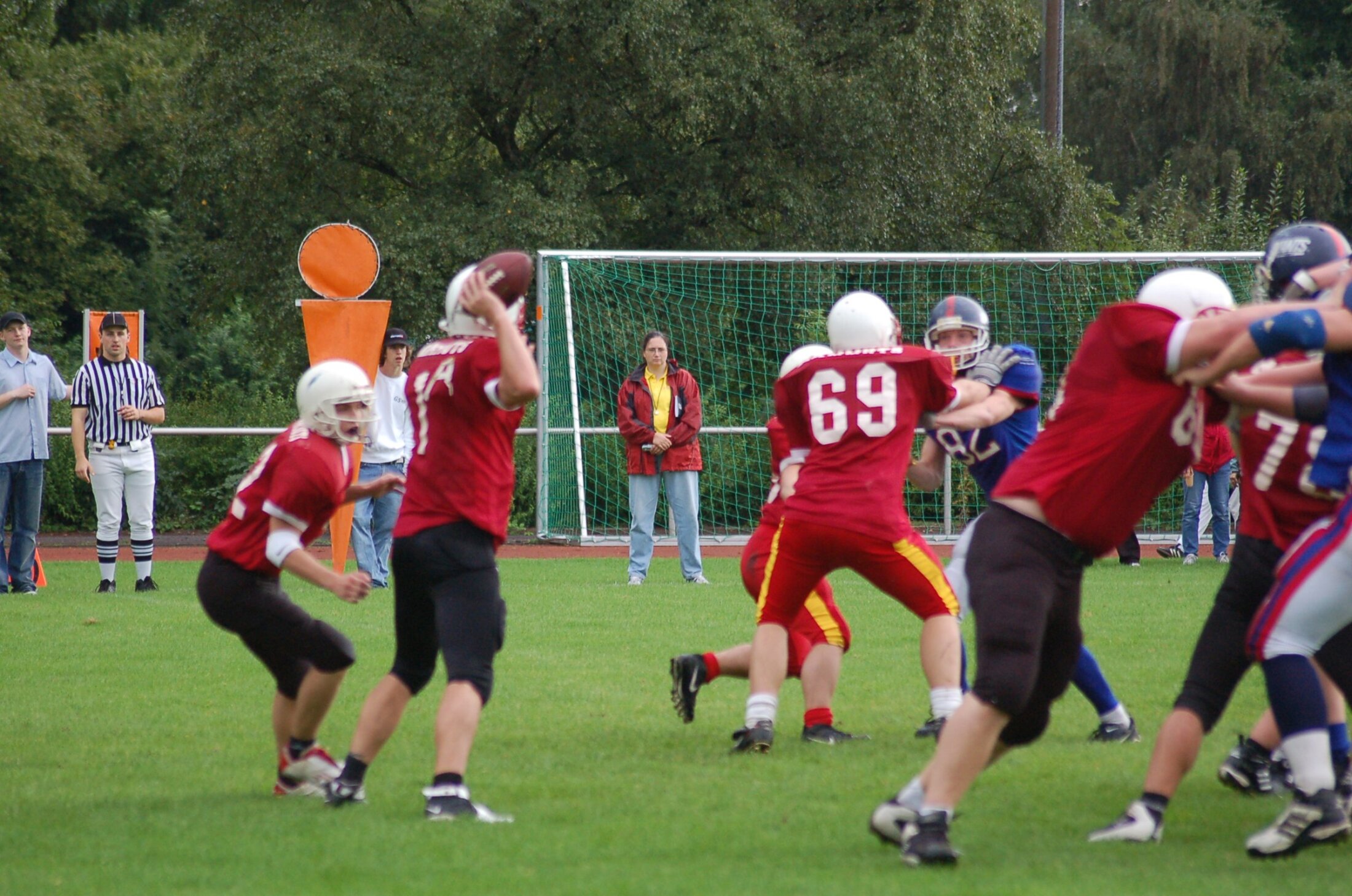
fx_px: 8434
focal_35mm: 225
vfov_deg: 6.1
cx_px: 676
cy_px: 448
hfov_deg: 9.2
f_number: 4.5
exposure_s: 1/400
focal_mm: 150
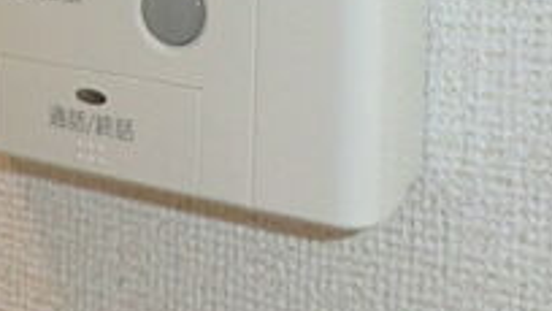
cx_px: 181
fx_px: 1201
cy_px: -189
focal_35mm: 82
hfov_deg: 25.7
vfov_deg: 13.7
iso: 200
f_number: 3.2
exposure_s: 1/40
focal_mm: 4.3
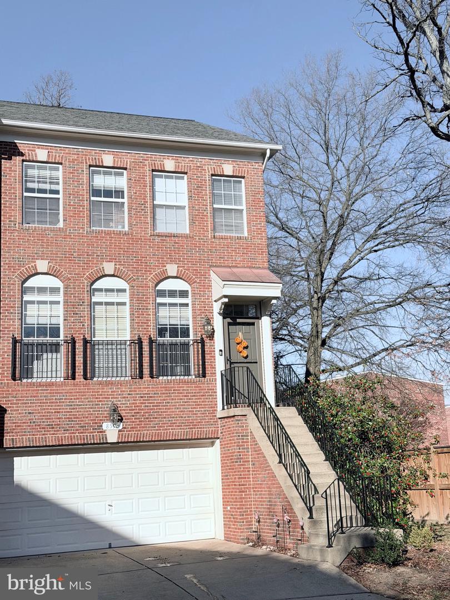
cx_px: 225
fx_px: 832
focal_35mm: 48
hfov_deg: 30.3
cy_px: 300
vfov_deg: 39.7
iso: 80
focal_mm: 6.76
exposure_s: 1/7874
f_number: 1.78
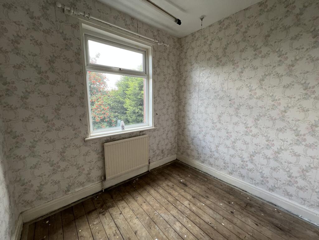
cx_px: 160
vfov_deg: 89.9
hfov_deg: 106.2
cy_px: 120
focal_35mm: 13
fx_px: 120
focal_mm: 1.57
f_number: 1.8
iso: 64
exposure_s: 1/99
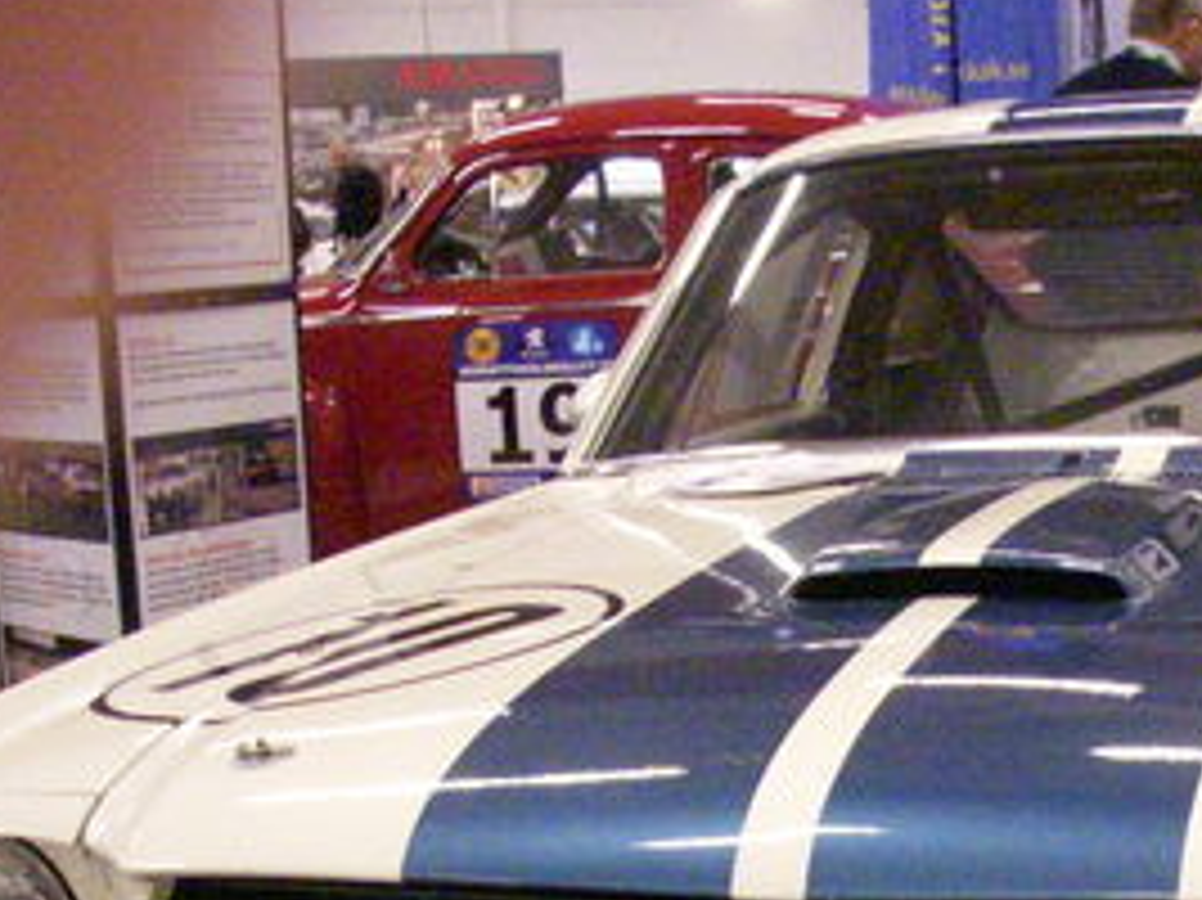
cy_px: 981
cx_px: 1193
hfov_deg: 20.9
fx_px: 3158
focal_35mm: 91
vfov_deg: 15.8
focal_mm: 6.3
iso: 1600
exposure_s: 1/125
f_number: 3.3
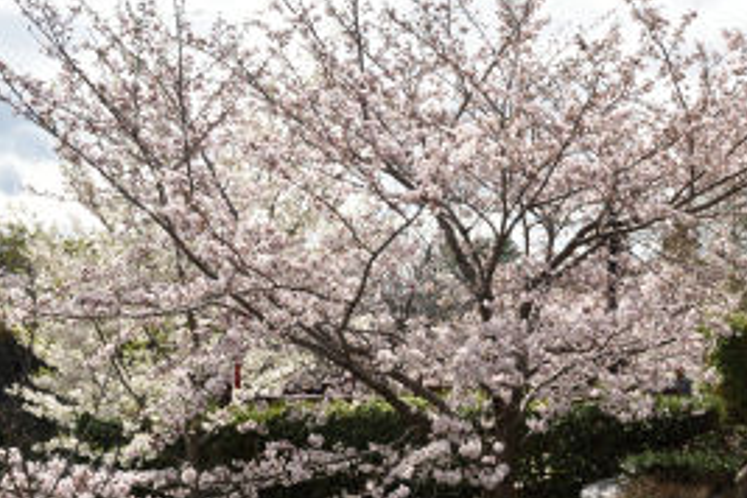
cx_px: 504
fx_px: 1120
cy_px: 322
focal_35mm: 54
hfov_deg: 36.5
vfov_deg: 25.0
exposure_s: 1/90
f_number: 13
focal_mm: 30
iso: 200
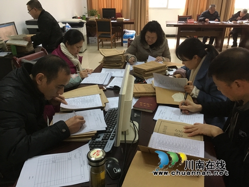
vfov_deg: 48.2
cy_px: 94
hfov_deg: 61.7
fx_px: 209
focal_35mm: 29
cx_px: 124
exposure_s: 1/25
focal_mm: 4.15
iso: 200
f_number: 2.2
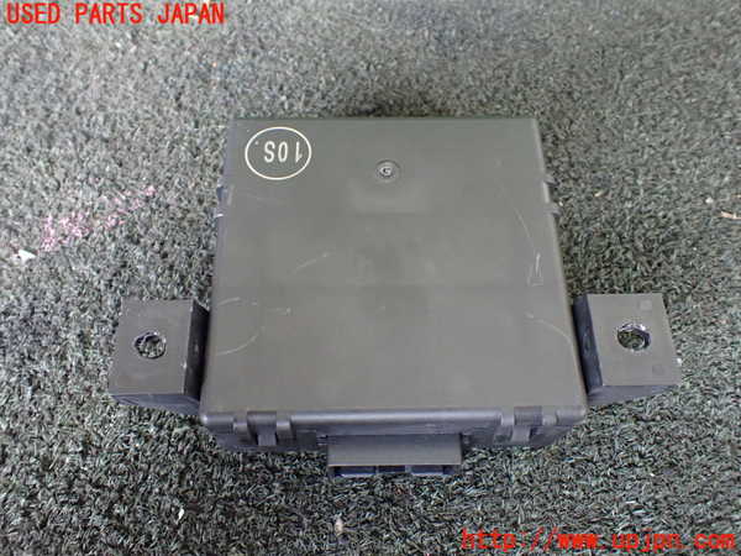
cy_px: 278
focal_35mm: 30
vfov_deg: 46.8
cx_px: 370
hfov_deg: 60.0
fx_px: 642
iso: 800
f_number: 2.3
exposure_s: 1/30
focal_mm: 5.4
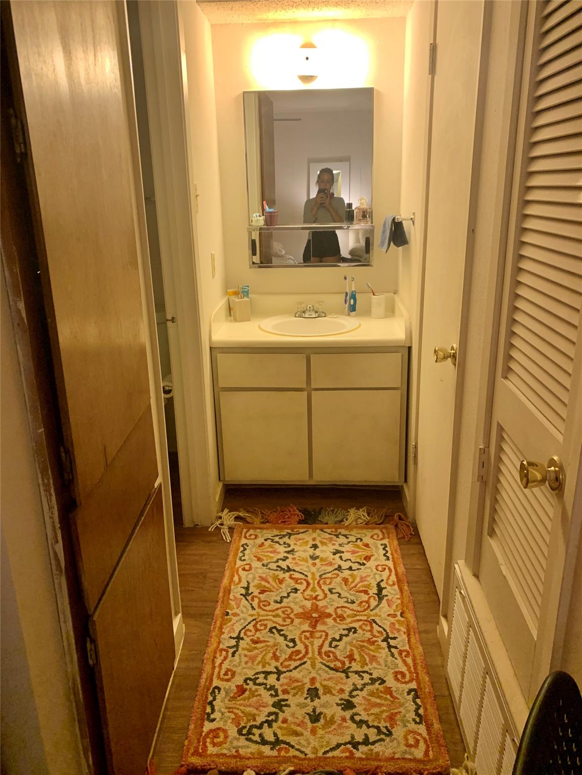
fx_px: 583
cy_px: 388
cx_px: 291
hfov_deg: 53.1
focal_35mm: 26
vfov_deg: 67.3
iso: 250
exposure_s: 1/60
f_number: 1.8
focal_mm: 4.25
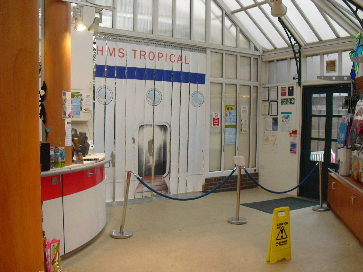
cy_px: 136
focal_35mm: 36
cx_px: 182
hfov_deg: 51.4
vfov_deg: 39.7
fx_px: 378
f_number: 3.1
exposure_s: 1/80
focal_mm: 6.3
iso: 400
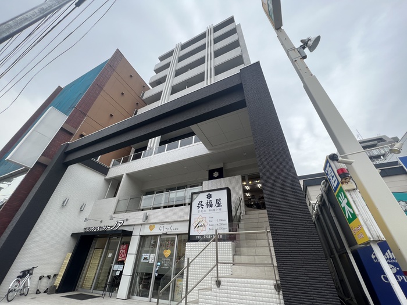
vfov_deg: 89.9
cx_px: 204
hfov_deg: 106.2
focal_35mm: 13
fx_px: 153
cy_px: 152
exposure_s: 1/515
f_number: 1.8
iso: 32
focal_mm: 1.57
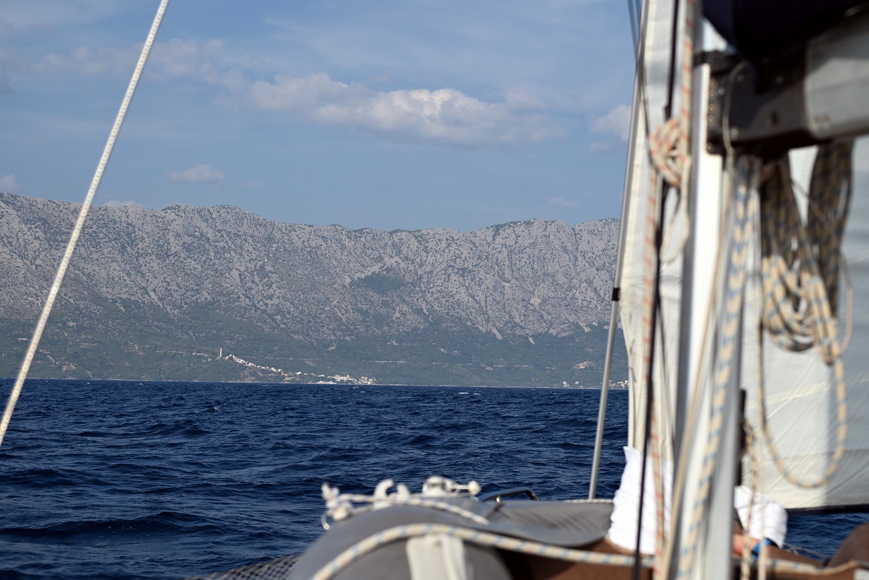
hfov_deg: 28.8
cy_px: 290
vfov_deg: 19.5
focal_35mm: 70
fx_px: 1690
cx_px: 434
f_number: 7.1
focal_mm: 70
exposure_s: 1/640
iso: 100
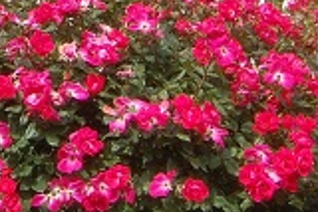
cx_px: -221
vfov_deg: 5.6
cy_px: -145
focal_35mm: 243
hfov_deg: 8.2
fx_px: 2148
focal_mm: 32
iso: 200
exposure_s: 1/320
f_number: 9
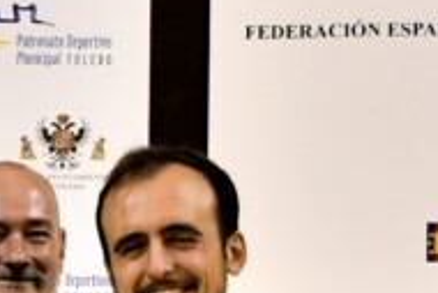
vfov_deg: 5.5
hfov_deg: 7.8
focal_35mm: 246
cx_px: -627
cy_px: 600
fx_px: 2995
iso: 2000
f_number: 3.8
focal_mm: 26
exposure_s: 1/125
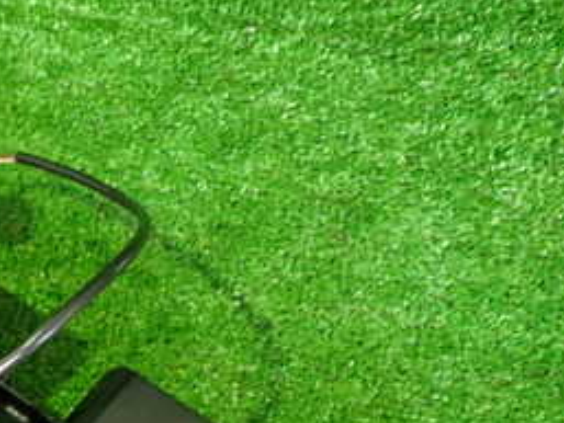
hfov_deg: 25.8
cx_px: -44
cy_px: 454
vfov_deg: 20.2
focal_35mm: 70
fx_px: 1141
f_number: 2.3
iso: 800
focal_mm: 5.4
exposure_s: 1/30
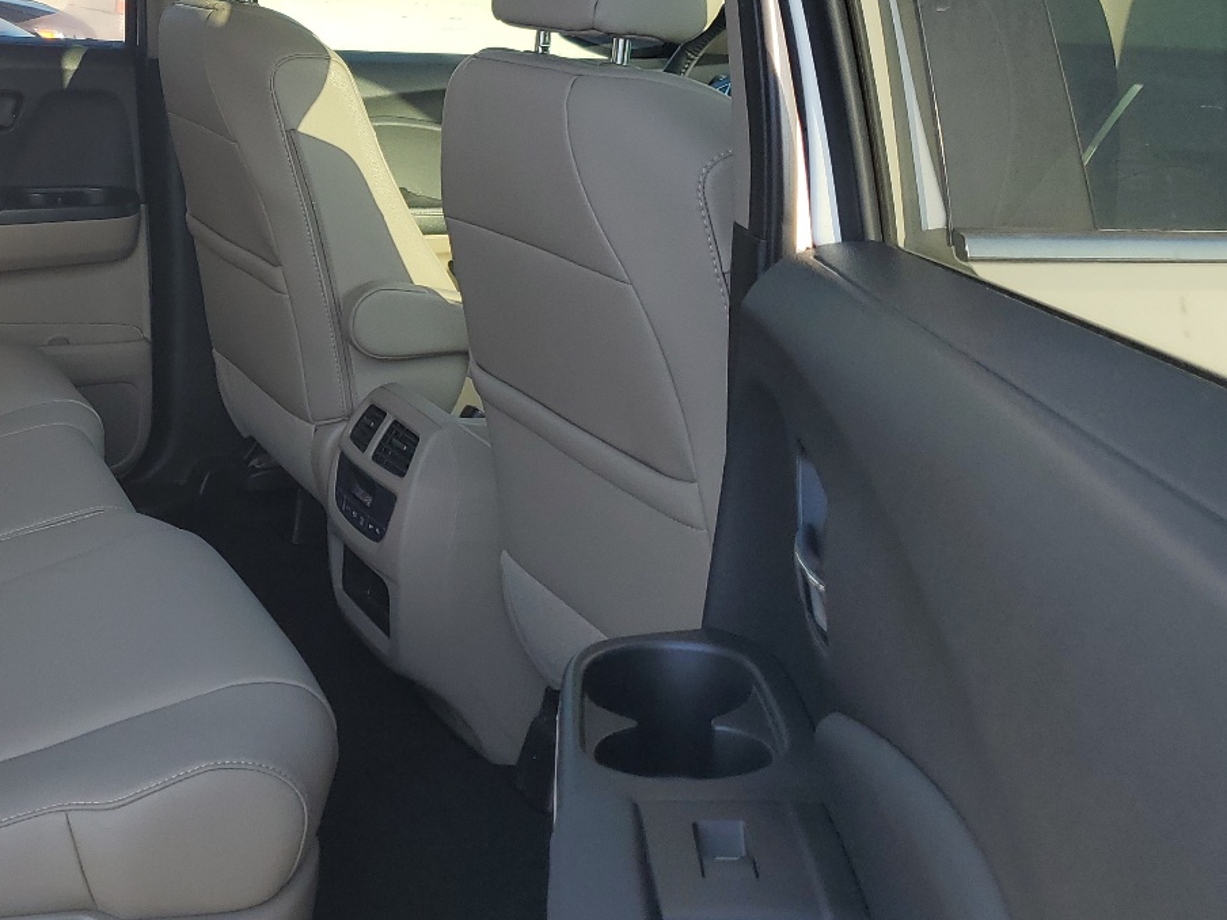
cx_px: 162
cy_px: 285
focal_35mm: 46
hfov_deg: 38.8
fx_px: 1631
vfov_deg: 31.2
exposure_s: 1/400
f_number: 1.5
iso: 50
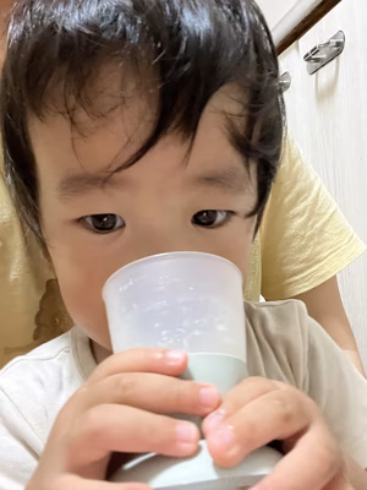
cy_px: 245
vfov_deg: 60.0
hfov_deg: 46.8
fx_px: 424
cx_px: 184
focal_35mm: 30
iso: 800
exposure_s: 1/17
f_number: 2.2
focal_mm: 2.71
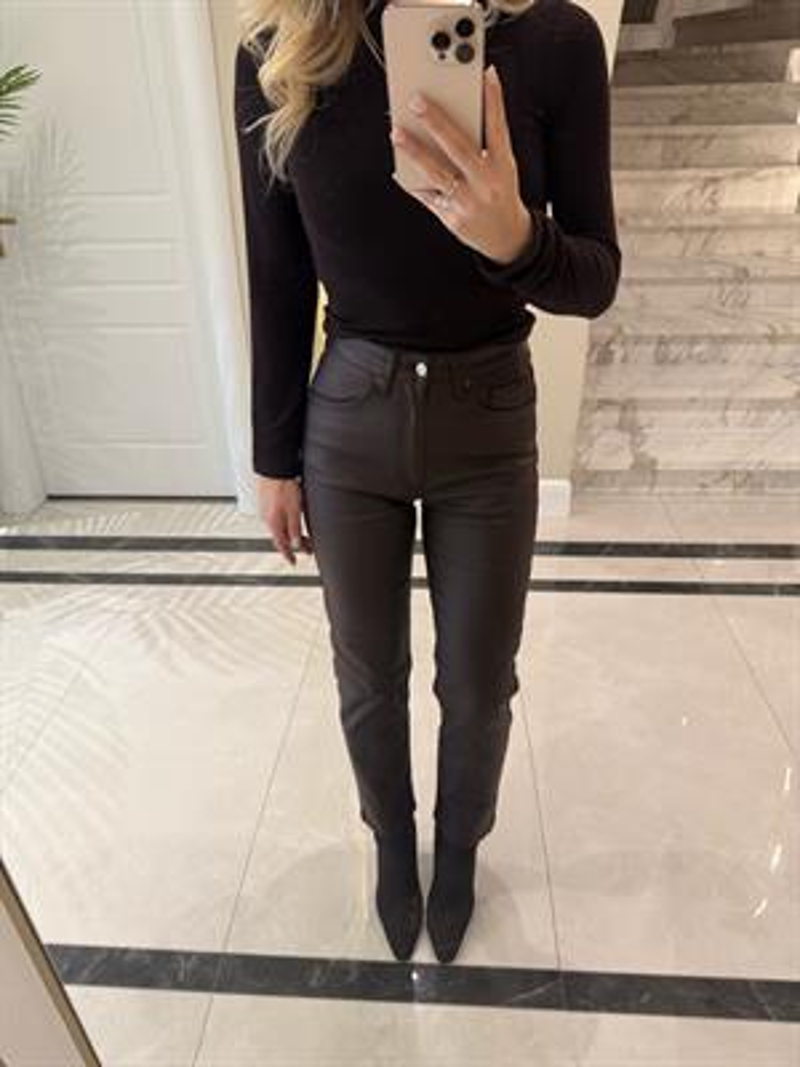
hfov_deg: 56.8
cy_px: 534
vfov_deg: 71.6
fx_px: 740
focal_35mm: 24
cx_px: 400
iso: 160
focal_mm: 6.76
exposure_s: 1/50
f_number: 1.78
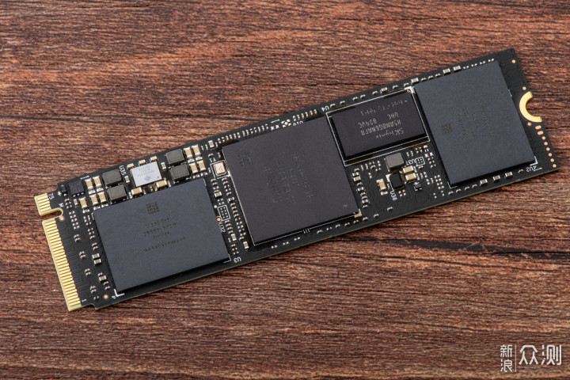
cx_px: 285
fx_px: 1662
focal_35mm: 105
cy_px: 190
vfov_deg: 13.0
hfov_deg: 19.5
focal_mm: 105
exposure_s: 1/160
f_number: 22
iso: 400
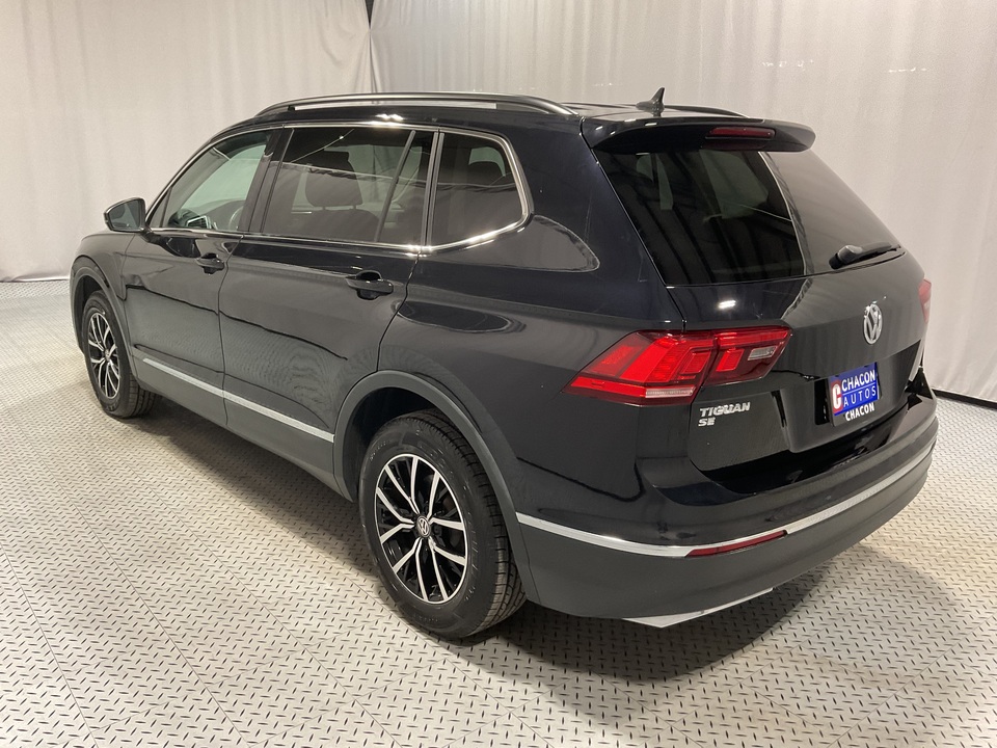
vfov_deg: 48.2
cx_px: 498
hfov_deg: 61.7
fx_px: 835
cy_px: 374
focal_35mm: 29
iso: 100
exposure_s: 1/50
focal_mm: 3
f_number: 1.8
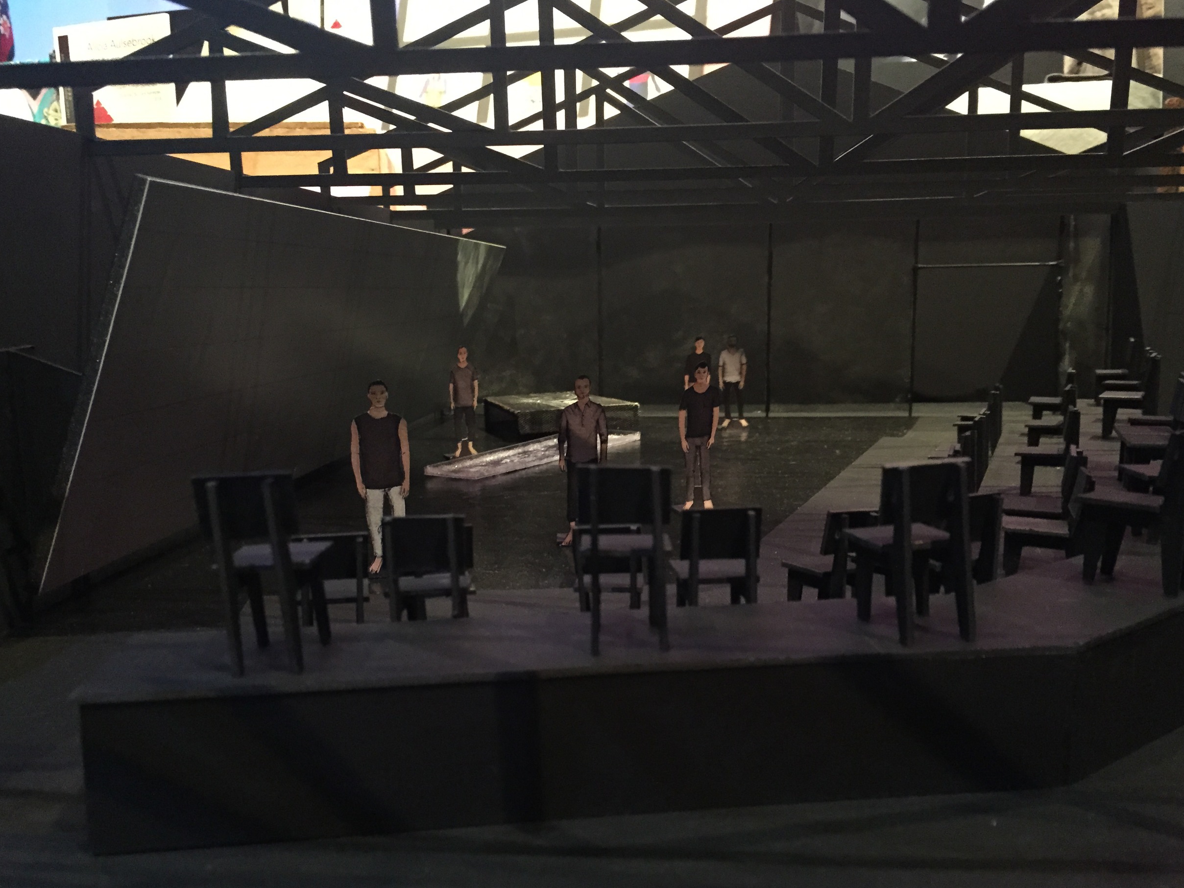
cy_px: 456
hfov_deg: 60.0
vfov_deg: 46.8
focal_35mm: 30
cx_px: 597
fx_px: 1026
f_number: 2.2
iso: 400
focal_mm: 4.15
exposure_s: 1/15
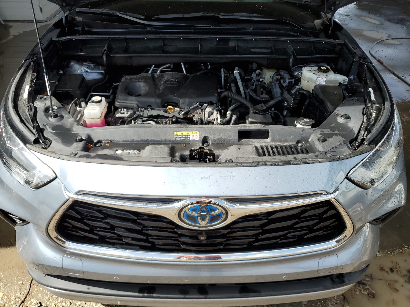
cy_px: 154
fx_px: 308
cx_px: 205
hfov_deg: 67.3
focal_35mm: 26
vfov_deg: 53.1
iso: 50
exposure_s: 1/1429
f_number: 1.5
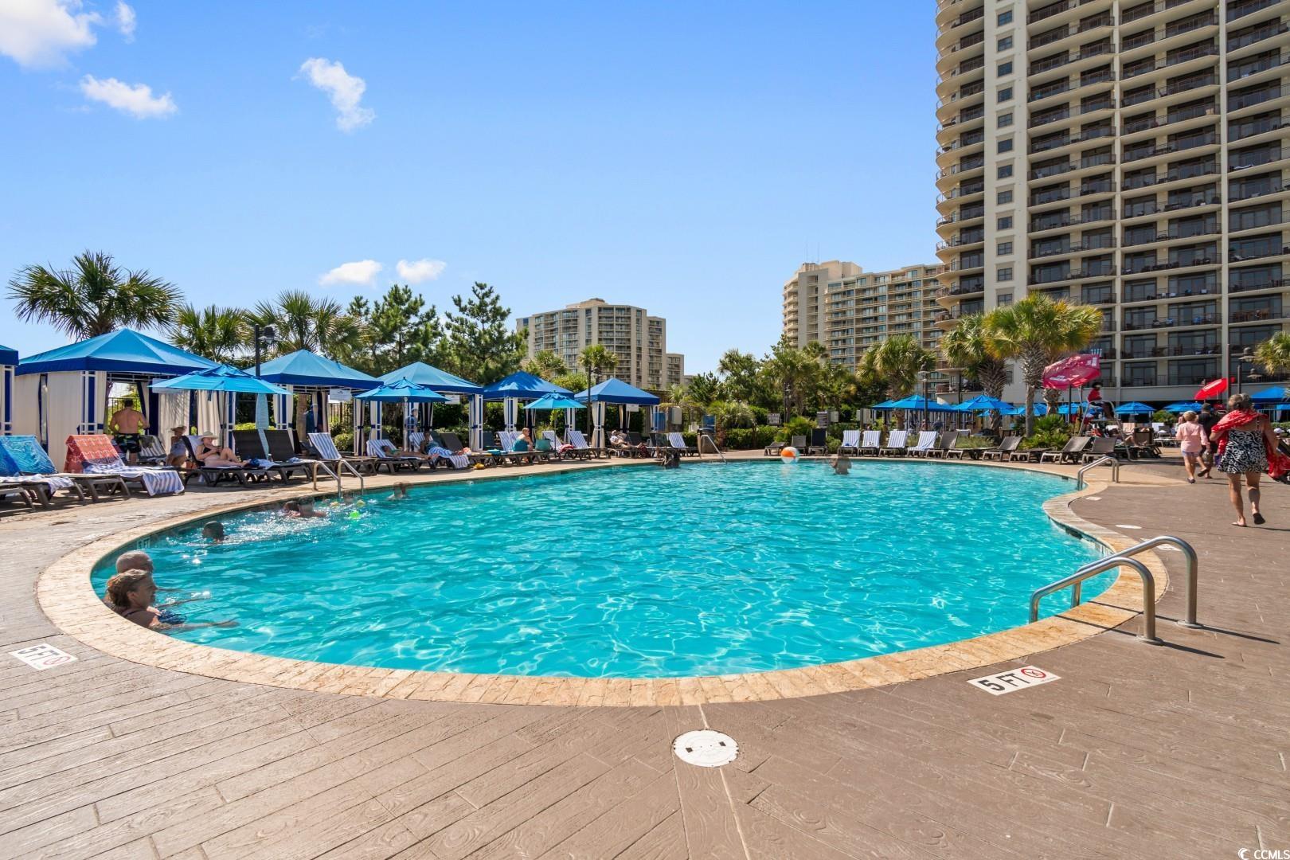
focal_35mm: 16
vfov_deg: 73.7
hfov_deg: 96.7
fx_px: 573
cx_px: 645
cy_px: 430
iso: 100
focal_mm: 11
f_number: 10
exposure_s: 1/400
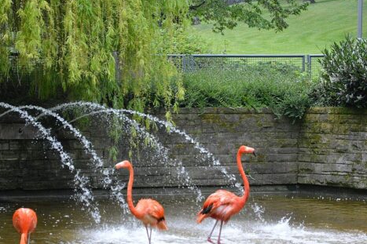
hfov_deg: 10.2
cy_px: 164
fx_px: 2048
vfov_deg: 6.8
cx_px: 173
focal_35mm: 201
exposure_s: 1/500
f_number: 5.6
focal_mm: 90
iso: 3200
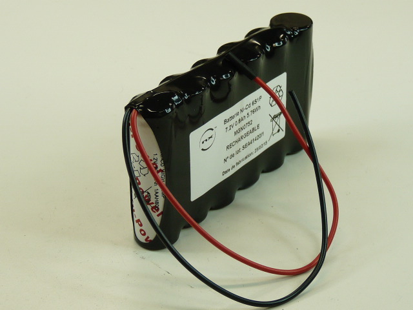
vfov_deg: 15.6
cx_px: 206
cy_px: 155
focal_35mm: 95
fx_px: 1133
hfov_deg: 20.7
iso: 100
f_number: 3.2
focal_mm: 9.5
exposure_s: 1/40
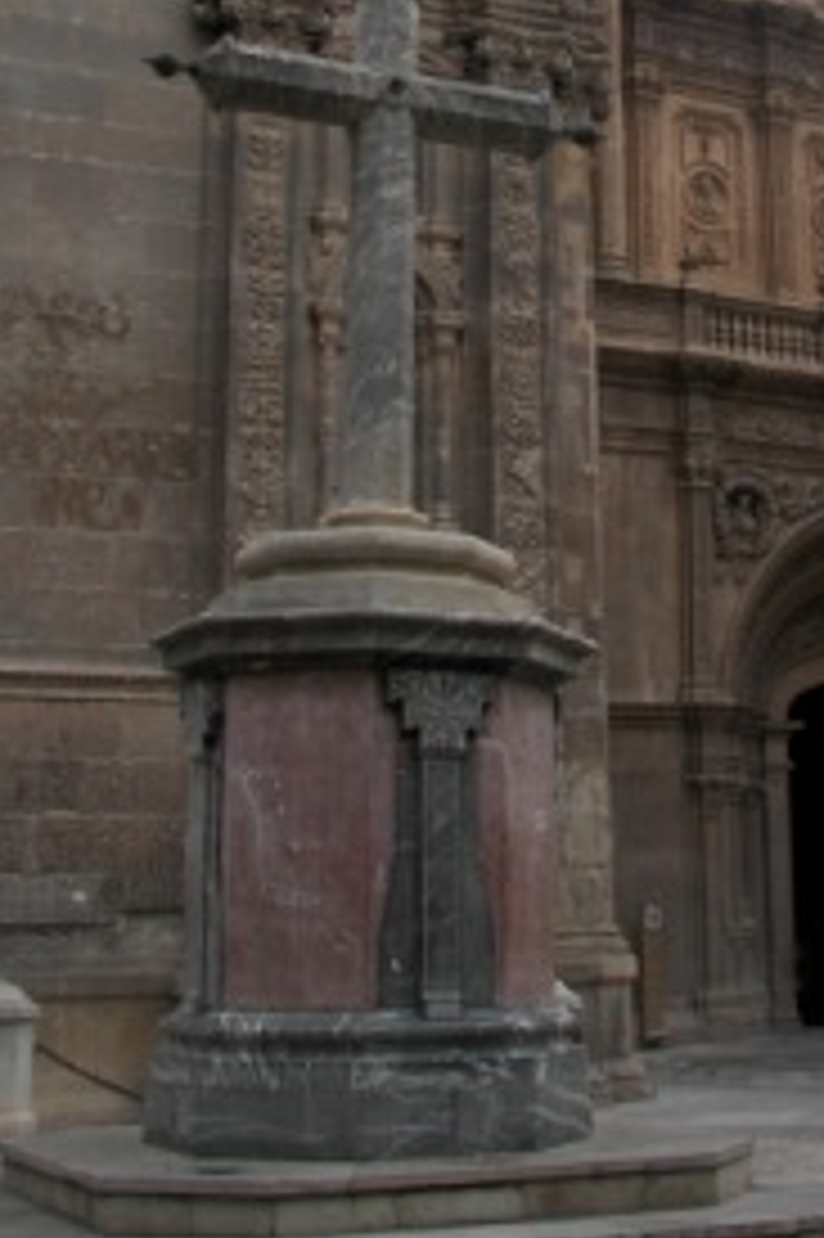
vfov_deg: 32.3
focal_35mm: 61
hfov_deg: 22.0
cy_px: 306
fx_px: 2097
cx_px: 644
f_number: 2.8
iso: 50
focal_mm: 6
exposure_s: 1/400
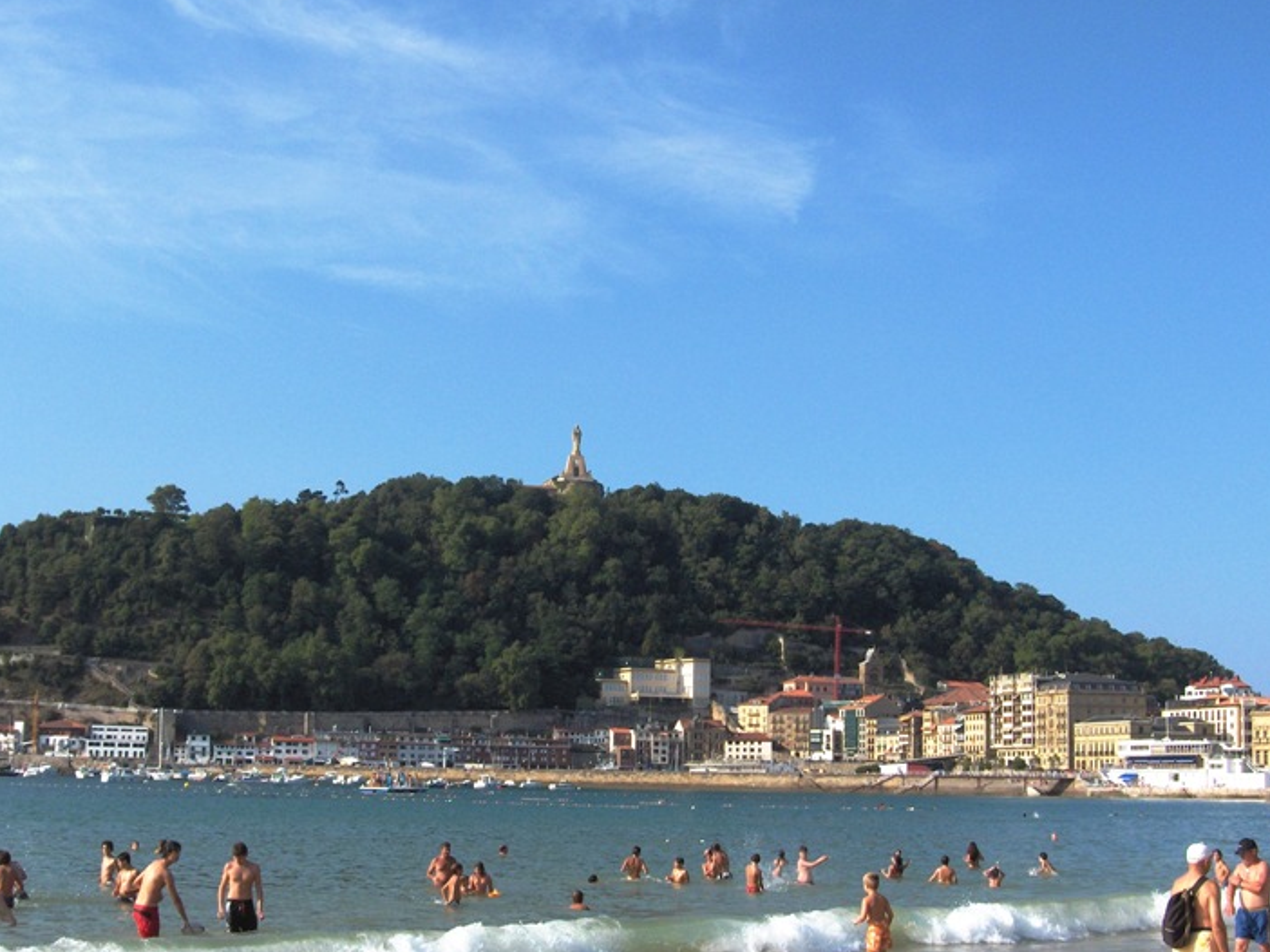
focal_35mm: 49
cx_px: 613
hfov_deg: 38.9
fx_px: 1797
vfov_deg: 29.7
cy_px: 501
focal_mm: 9
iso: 100
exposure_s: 1/909
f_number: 5
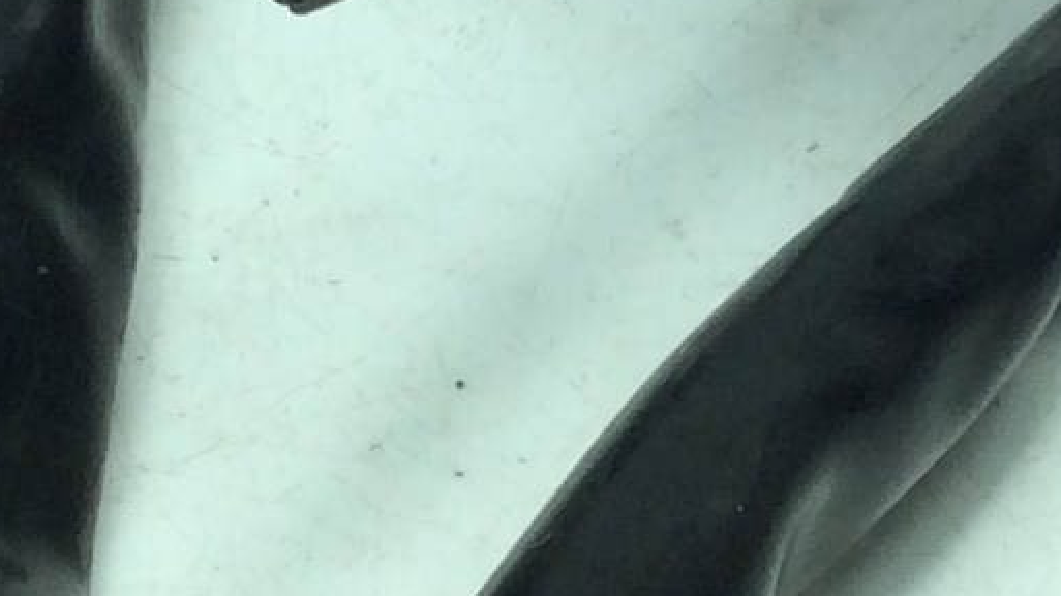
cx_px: 749
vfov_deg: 6.8
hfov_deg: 12.2
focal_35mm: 176
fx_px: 4949
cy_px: -344
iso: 32
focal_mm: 3.3
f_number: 2.4
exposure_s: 1/351
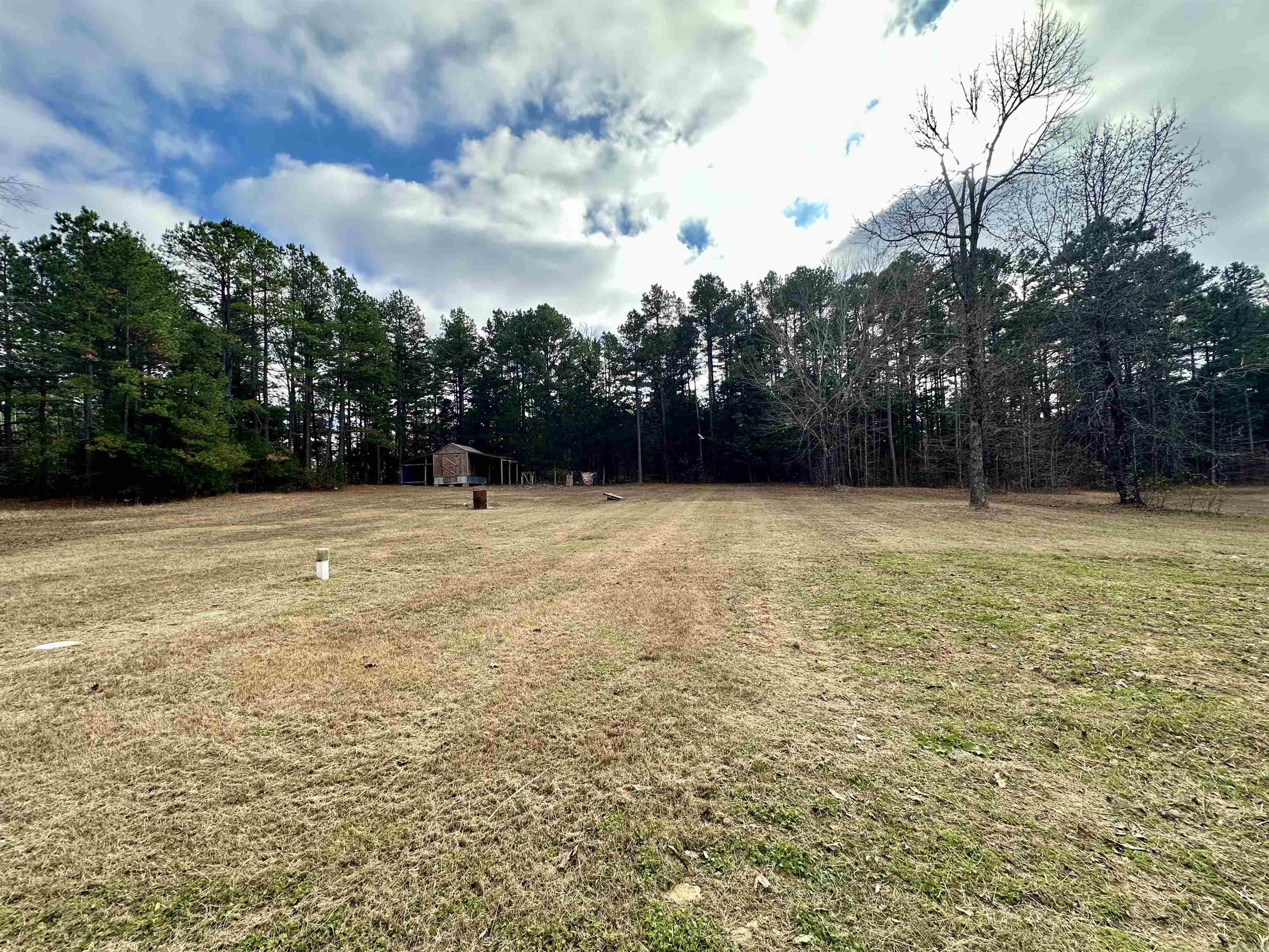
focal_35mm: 14
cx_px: 634
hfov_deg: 102.1
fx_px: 513
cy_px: 476
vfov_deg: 85.7
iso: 50
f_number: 2.2
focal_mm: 2.22
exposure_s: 1/716
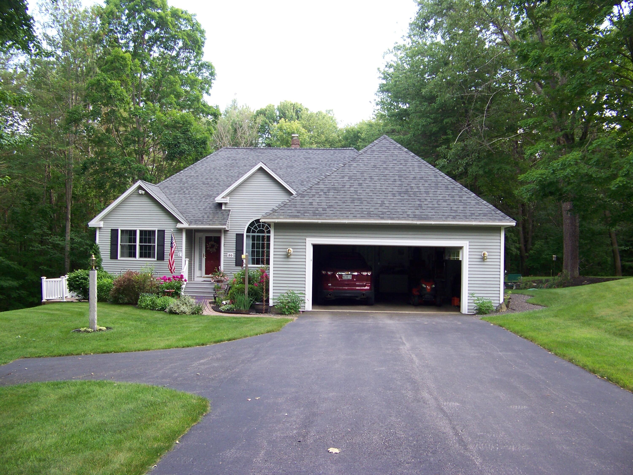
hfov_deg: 51.4
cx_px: 316
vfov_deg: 39.7
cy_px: 238
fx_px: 658
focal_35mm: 36
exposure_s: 1/60
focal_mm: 5.85
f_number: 2.8
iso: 64
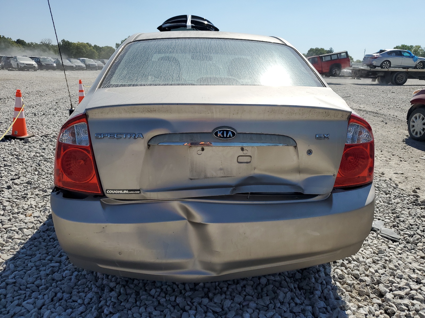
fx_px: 319
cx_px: 212
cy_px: 159
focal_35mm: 26
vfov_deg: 53.1
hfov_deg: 67.3
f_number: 1.5
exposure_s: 1/5000
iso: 50
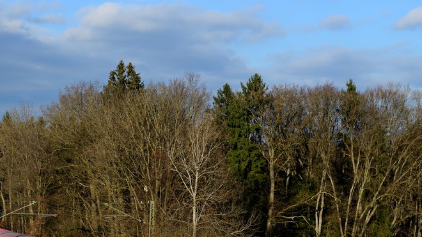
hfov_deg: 21.4
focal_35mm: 99
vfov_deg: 12.1
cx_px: 104
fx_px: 1108
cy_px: 228
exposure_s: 1/1600
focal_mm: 52
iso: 250
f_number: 5.6
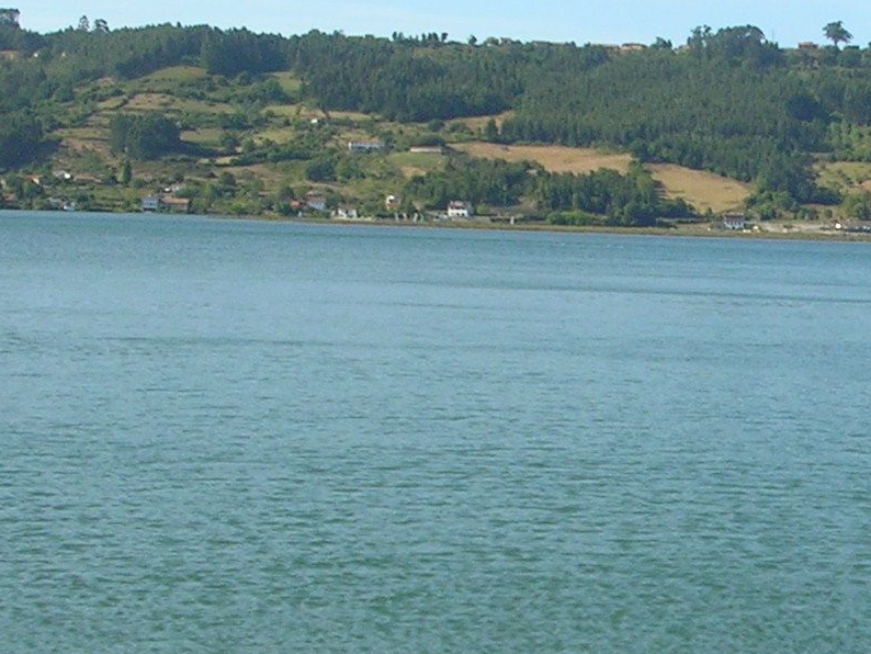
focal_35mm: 98
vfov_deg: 15.1
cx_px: 784
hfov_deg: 19.7
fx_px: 2467
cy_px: 340
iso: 50
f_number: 5.6
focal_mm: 5.8
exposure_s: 1/234
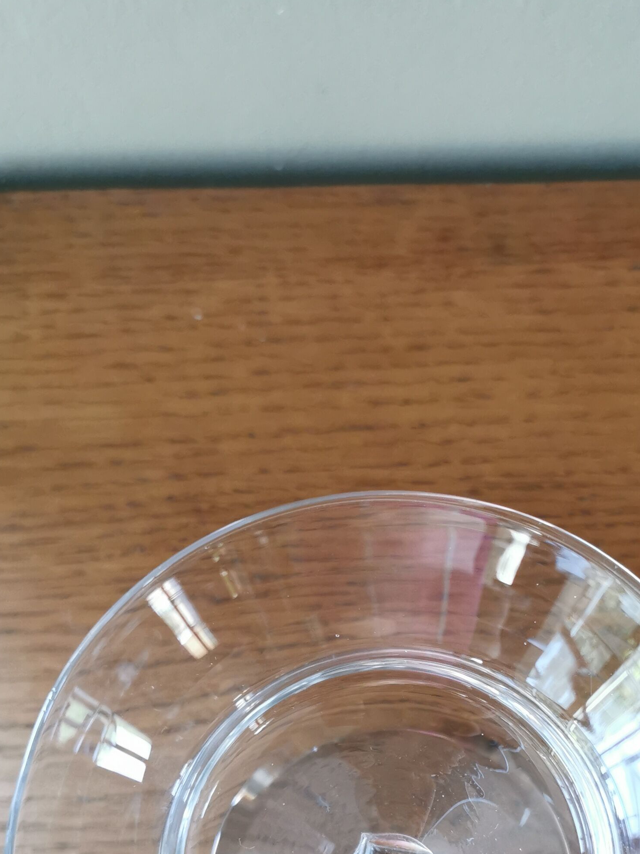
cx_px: 401
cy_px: 668
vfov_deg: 37.0
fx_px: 1233
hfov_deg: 29.0
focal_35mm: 50
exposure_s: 1/60
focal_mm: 5.56
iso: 200
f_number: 1.6
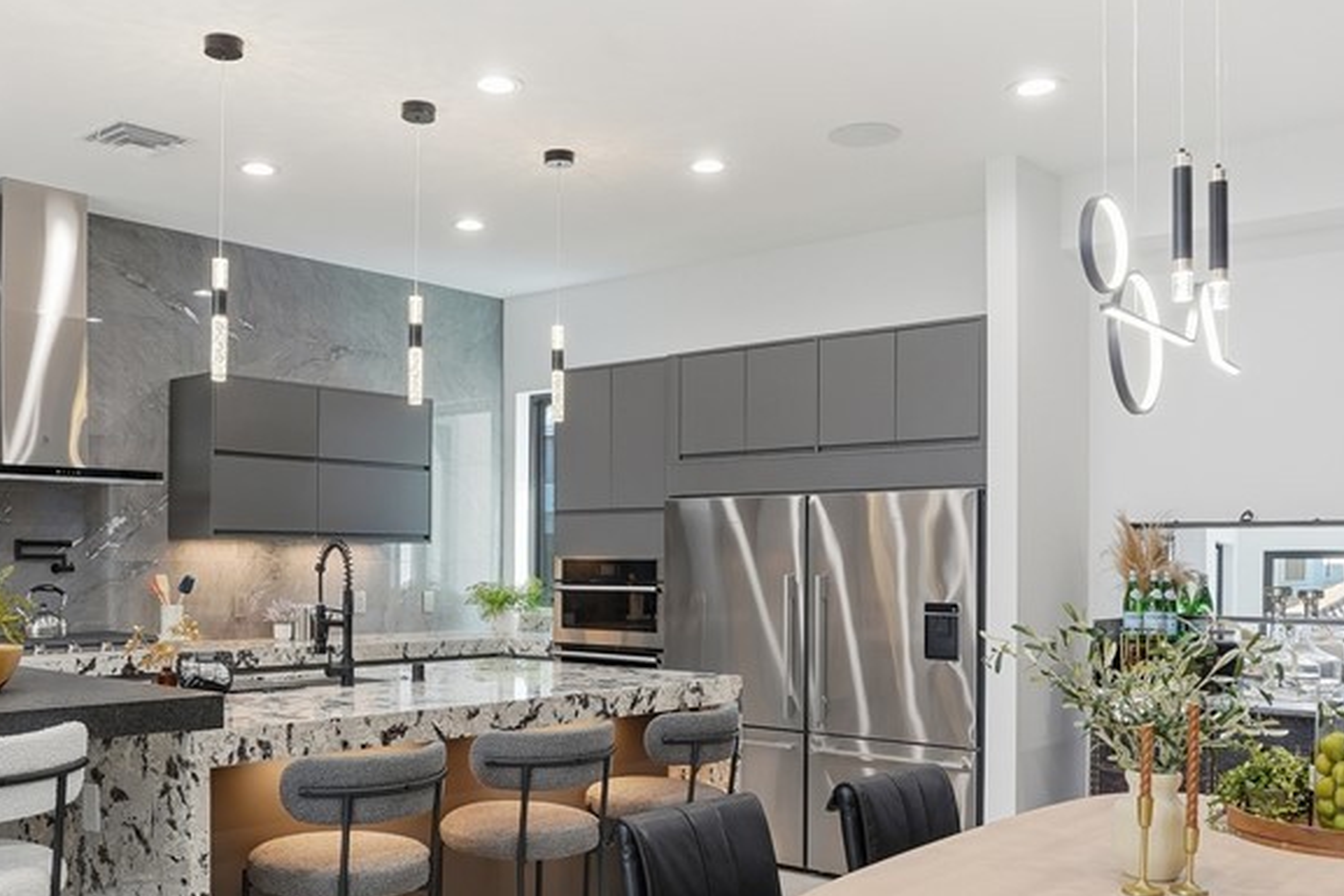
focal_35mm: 32
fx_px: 1195
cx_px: 550
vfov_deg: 40.8
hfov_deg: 58.3
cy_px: 570
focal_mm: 17
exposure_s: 1/125
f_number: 8
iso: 125
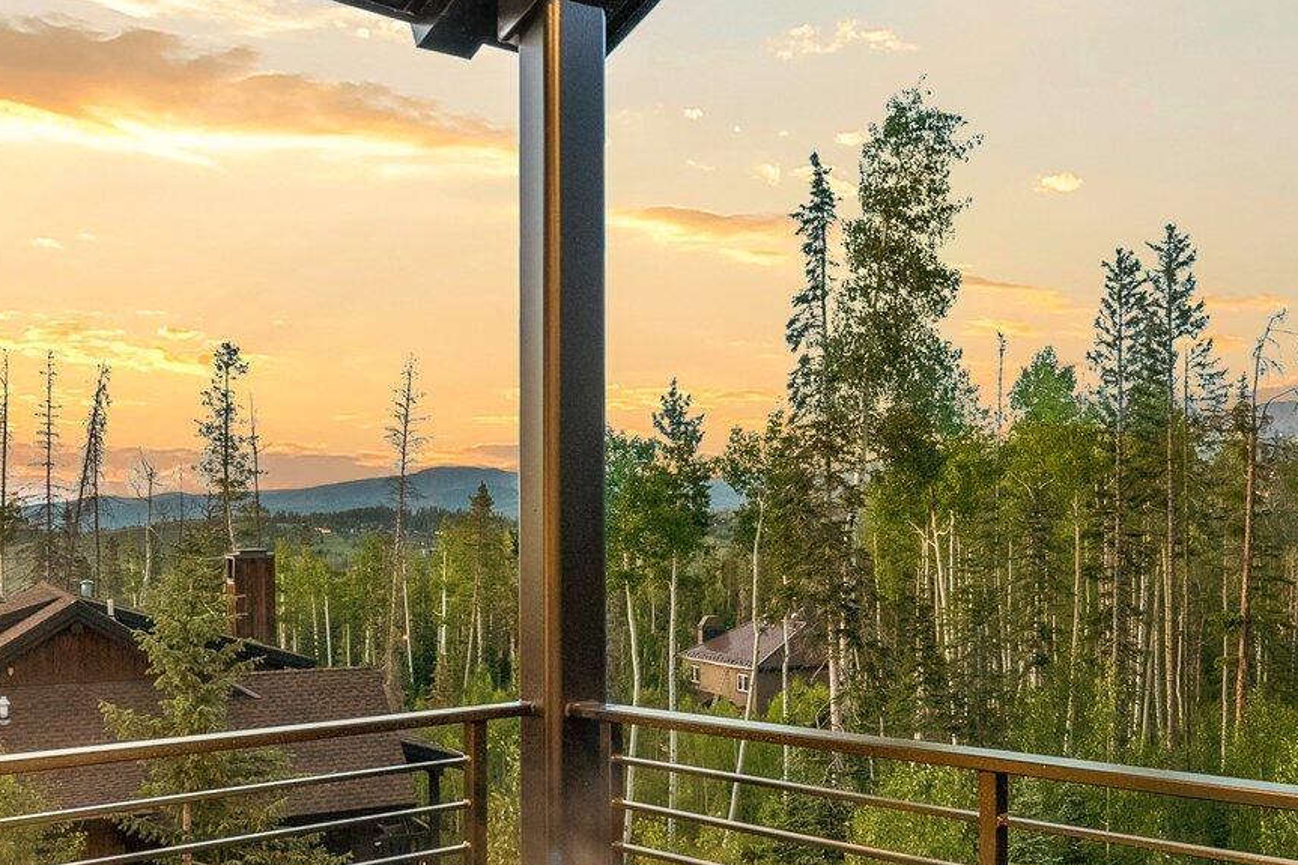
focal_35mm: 38
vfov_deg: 34.8
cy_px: 544
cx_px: 966
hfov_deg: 48.8
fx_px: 1370
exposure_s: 1/5
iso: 640
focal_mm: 16
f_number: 8
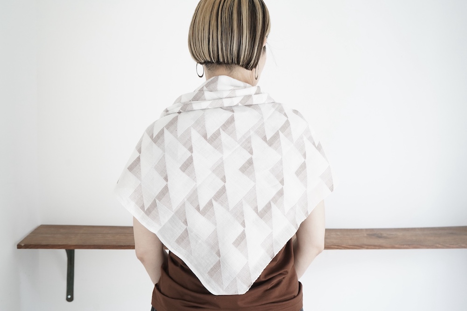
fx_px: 480
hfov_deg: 51.9
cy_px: 156
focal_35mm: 37
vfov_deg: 35.9
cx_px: 234
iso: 4000
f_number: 5.6
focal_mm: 37
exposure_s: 1/80
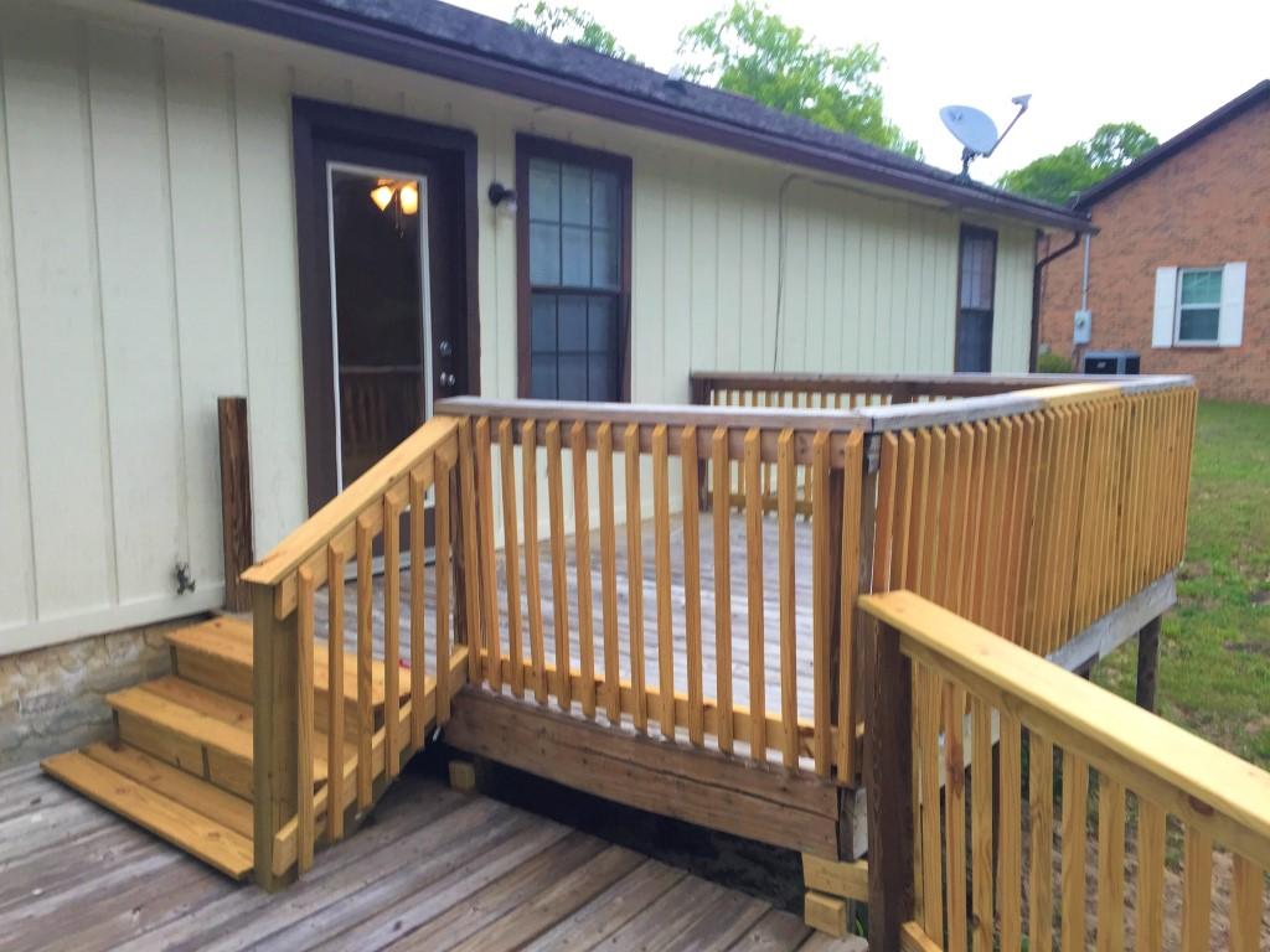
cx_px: 635
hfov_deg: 61.7
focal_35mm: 29
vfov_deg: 48.2
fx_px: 1064
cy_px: 476
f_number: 2.2
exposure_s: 1/120
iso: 50
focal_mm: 4.15
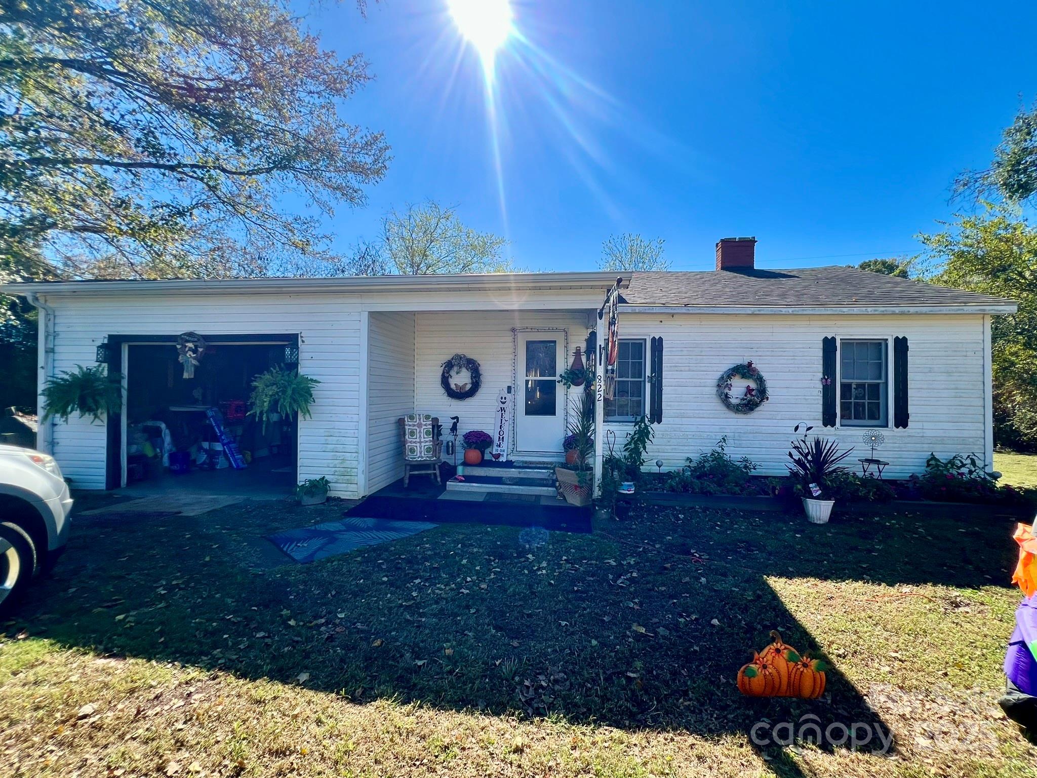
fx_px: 389
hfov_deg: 106.2
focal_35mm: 13
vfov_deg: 89.9
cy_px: 389
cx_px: 518
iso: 32
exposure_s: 1/694
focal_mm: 1.57
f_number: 1.8
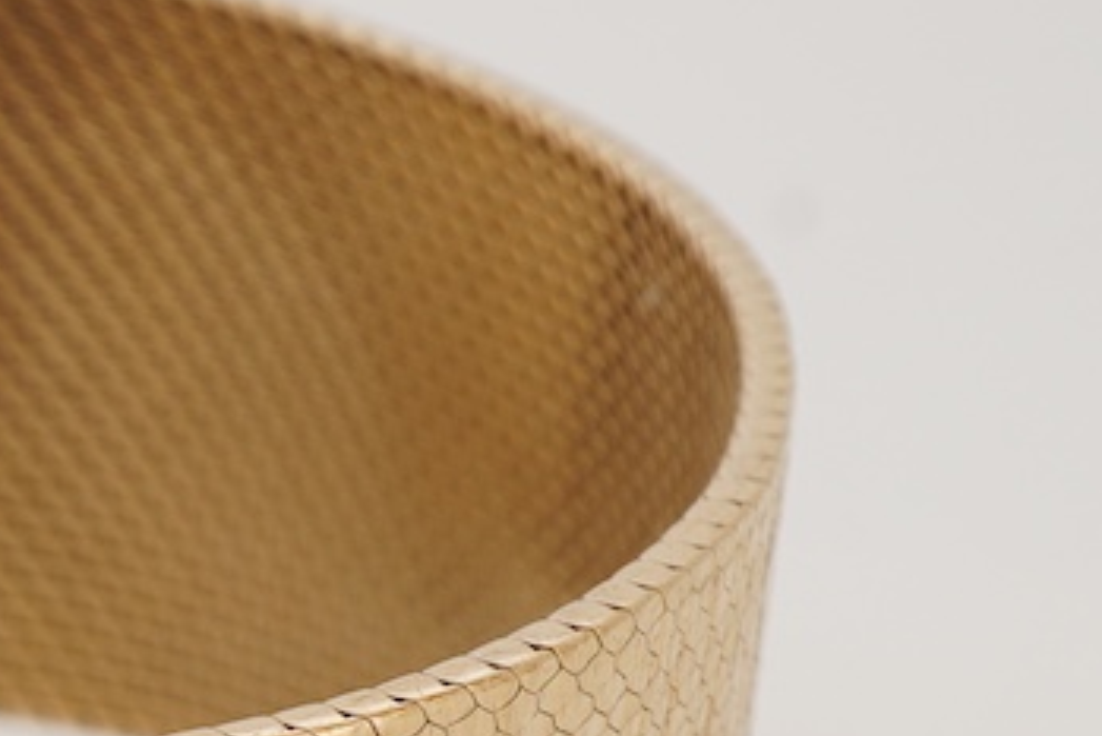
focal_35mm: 203
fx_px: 6216
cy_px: 938
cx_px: -644
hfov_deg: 9.8
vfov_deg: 6.7
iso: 160
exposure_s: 1/160
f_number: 22
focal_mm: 30
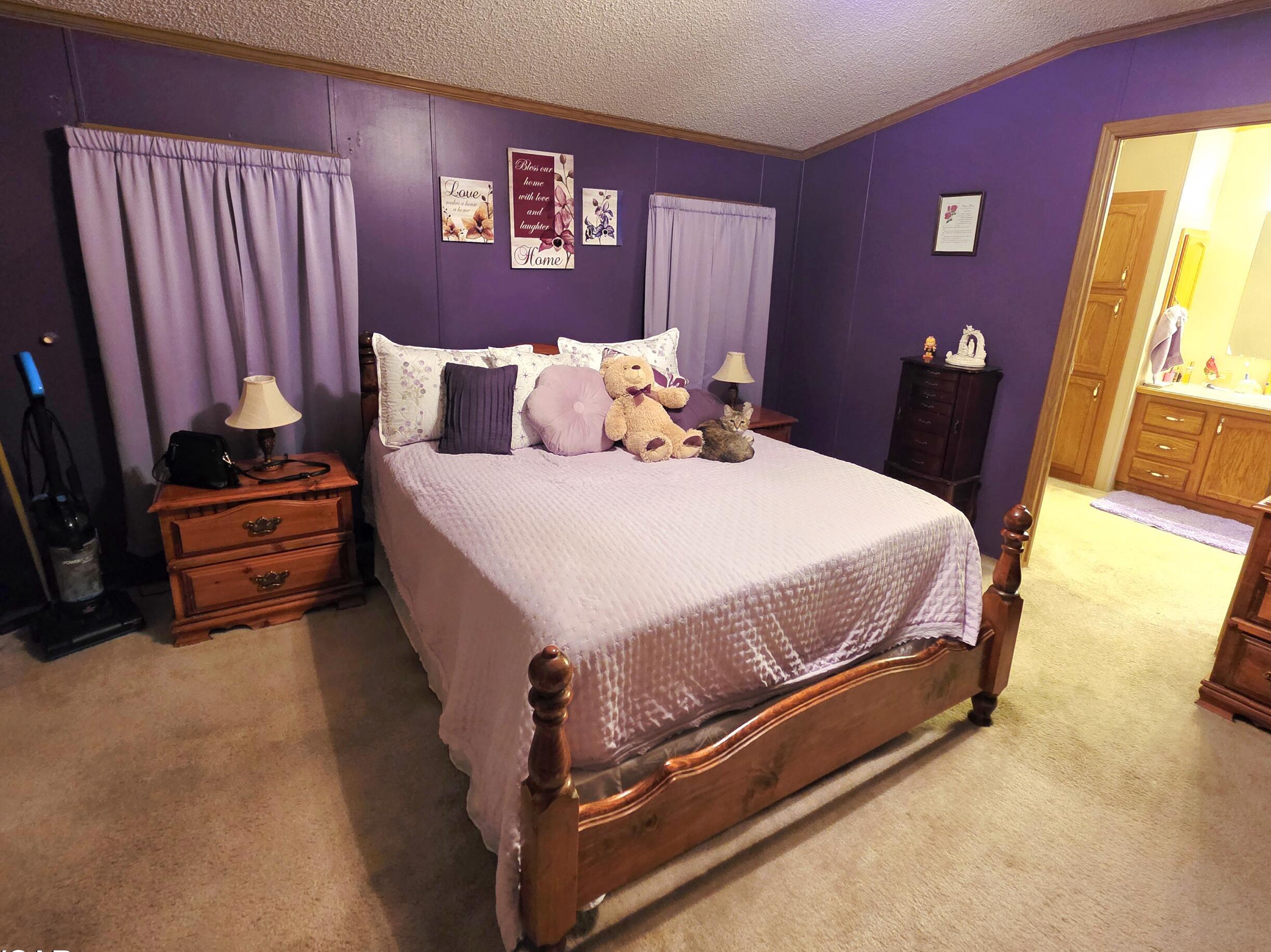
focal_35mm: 16
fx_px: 587
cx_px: 648
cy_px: 431
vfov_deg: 77.9
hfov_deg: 94.5
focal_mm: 2.2
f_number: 1.9
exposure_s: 1/60.2
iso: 640
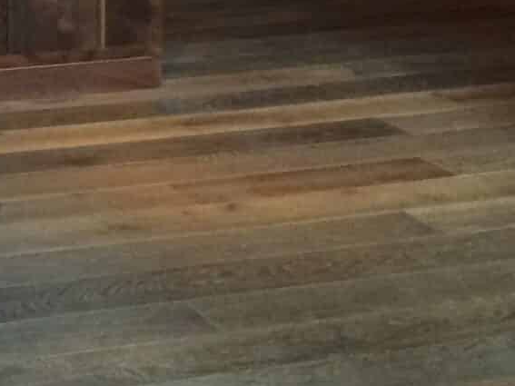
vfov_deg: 10.3
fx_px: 1949
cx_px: -23
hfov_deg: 14.8
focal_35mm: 131
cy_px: -410
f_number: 2.2
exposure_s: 1/30
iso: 200
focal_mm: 4.15
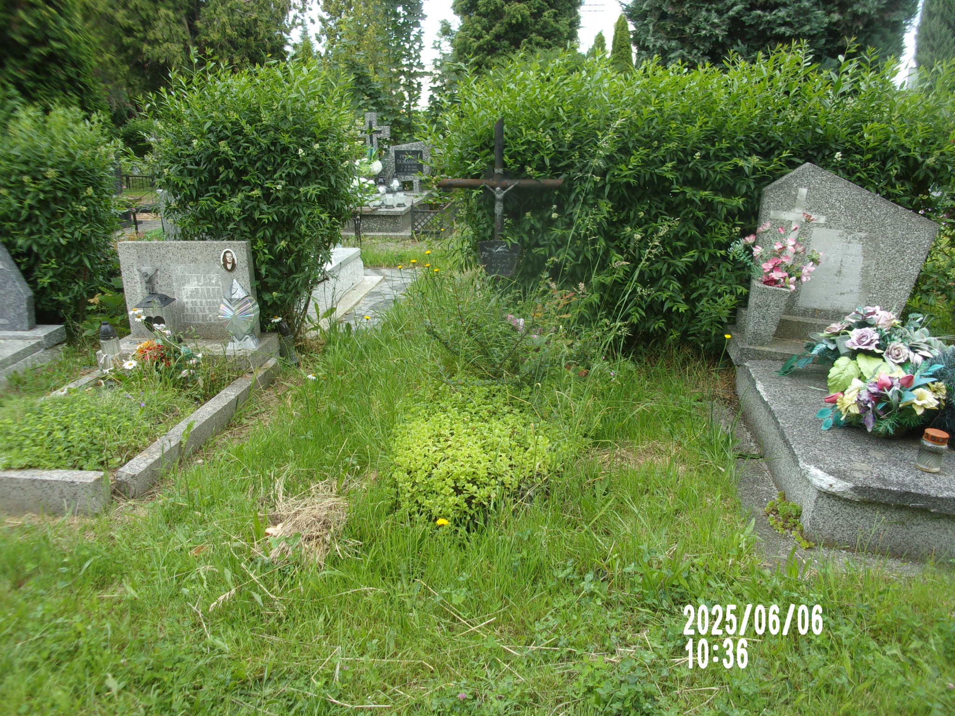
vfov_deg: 49.7
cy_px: 358
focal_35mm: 28
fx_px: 772
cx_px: 478
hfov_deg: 63.4
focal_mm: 5.1
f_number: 3.9
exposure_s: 1/140
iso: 80
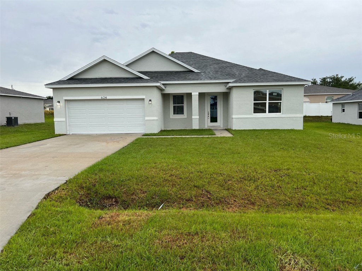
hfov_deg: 67.3
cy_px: 136
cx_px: 181
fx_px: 272
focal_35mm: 26
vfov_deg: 53.1
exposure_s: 1/1019
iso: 50
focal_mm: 5.7
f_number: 1.5
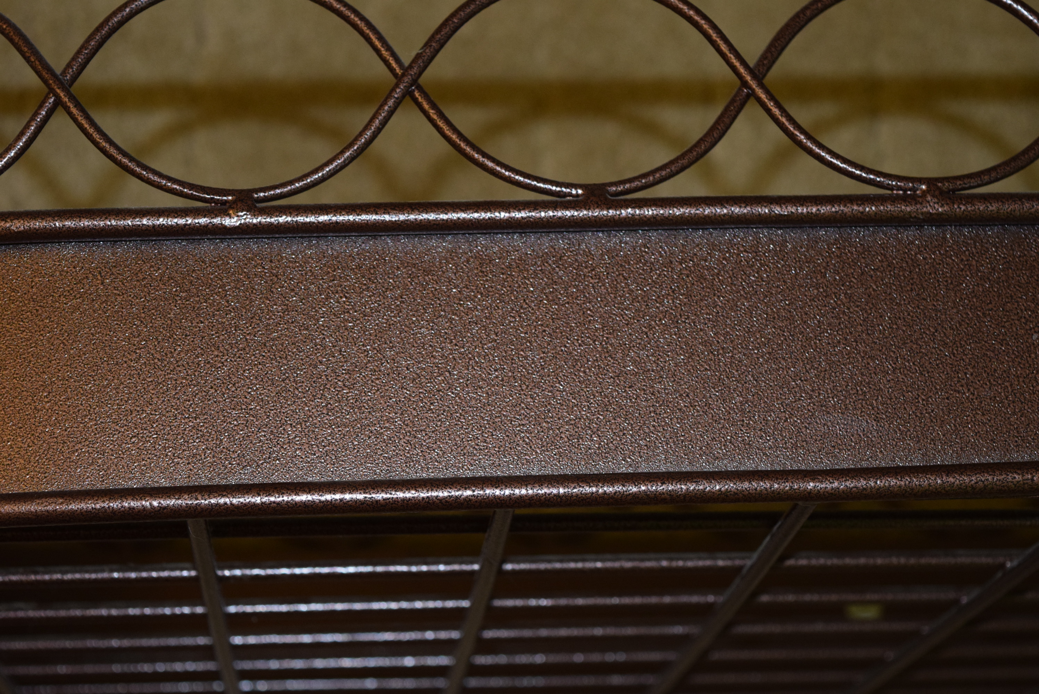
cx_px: 520
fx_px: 2383
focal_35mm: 82
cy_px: 347
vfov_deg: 16.6
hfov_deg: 24.6
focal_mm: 55
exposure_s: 1/60
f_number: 5.6
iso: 1600
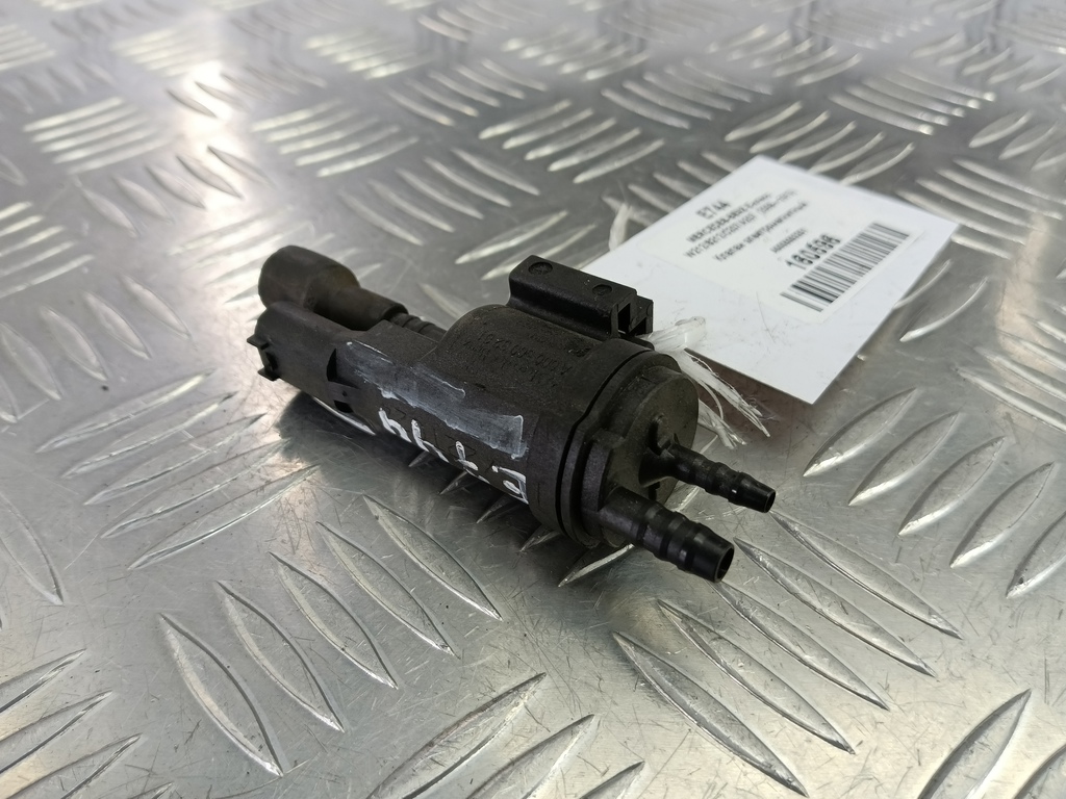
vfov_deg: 58.9
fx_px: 708
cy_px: 400
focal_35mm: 23
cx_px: 533
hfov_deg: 73.9
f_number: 1.6
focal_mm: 4.11
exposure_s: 1/50
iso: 131
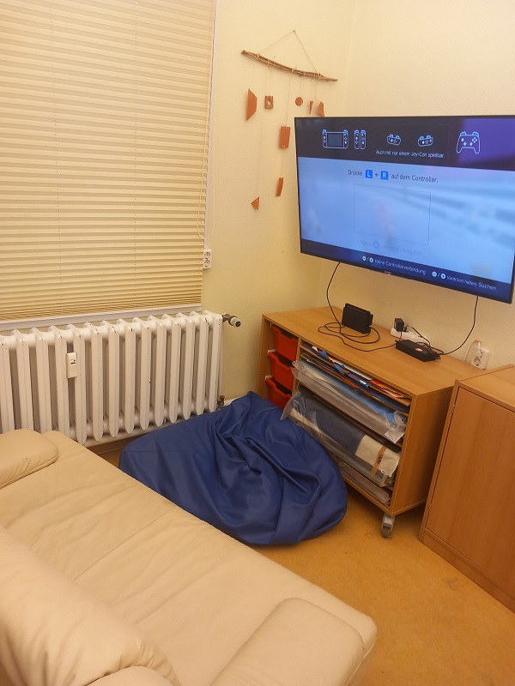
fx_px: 536
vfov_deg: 65.3
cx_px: 258
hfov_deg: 51.4
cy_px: 343
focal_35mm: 27
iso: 64
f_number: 1.8
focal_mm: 4
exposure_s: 1/50
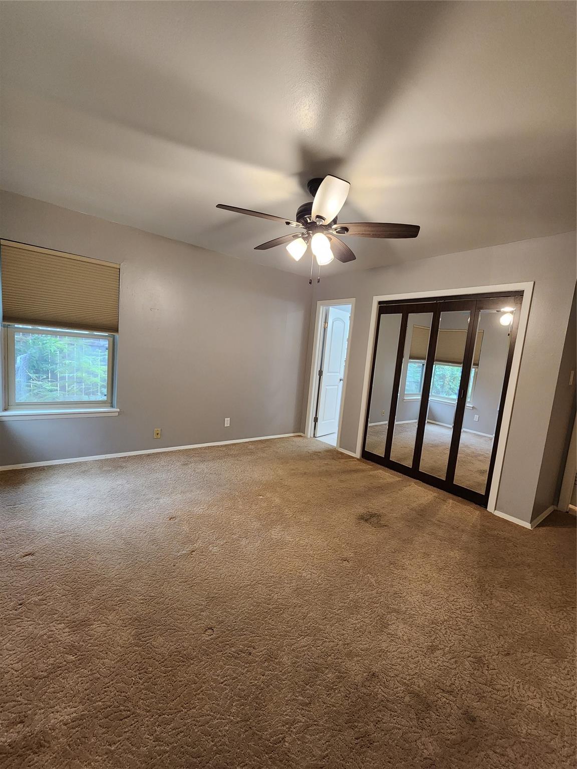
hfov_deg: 89.9
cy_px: 384
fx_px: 289
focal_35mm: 13
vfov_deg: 106.2
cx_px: 288
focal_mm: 2.2
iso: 400
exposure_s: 1/60
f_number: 2.2
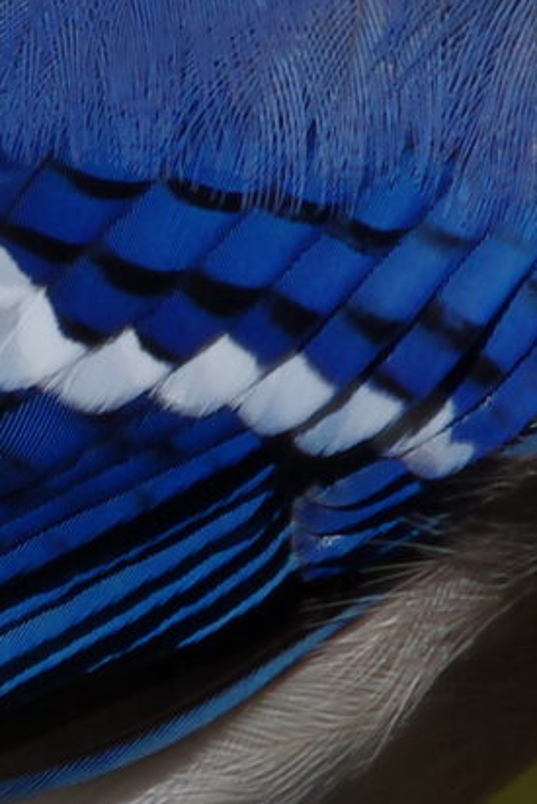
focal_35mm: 3905
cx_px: -96
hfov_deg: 0.4
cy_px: 490
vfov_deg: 0.5
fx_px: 87294
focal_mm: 420
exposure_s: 1/125
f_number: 20
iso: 200
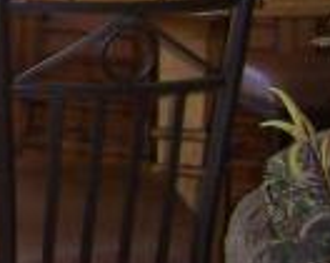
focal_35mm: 209
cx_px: -398
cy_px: -78
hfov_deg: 8.6
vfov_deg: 7.3
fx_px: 2037
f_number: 3.3
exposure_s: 1/60
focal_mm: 7.3
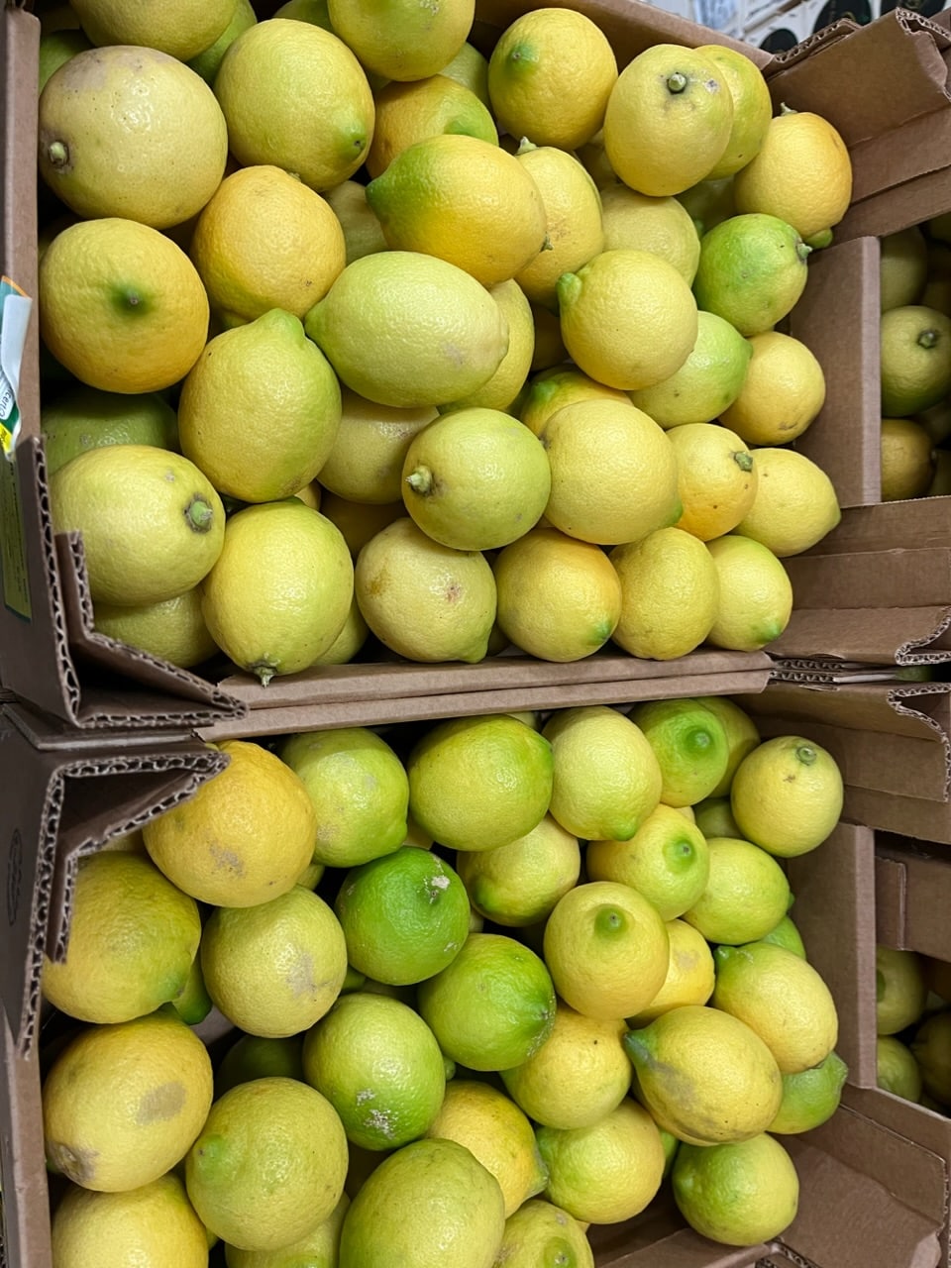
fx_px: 952
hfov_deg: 53.1
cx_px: 476
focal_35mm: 26
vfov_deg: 67.3
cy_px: 634
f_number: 1.6
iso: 160
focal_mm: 5.1
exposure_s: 1/50
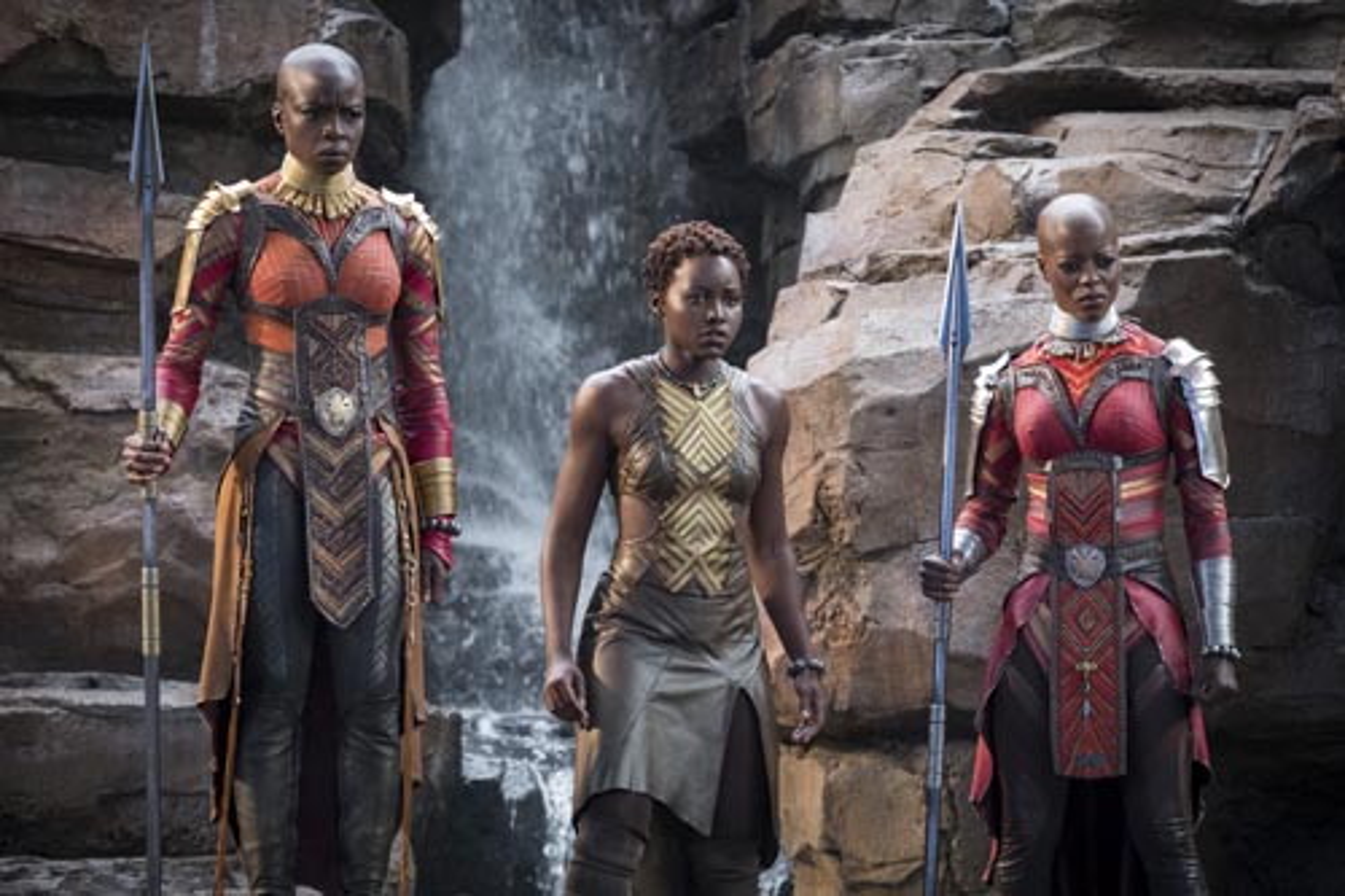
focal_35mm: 210
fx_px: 7843
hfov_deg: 9.8
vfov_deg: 6.5
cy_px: 448
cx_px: 672
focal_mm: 140
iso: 1600
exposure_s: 1/250
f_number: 4.5
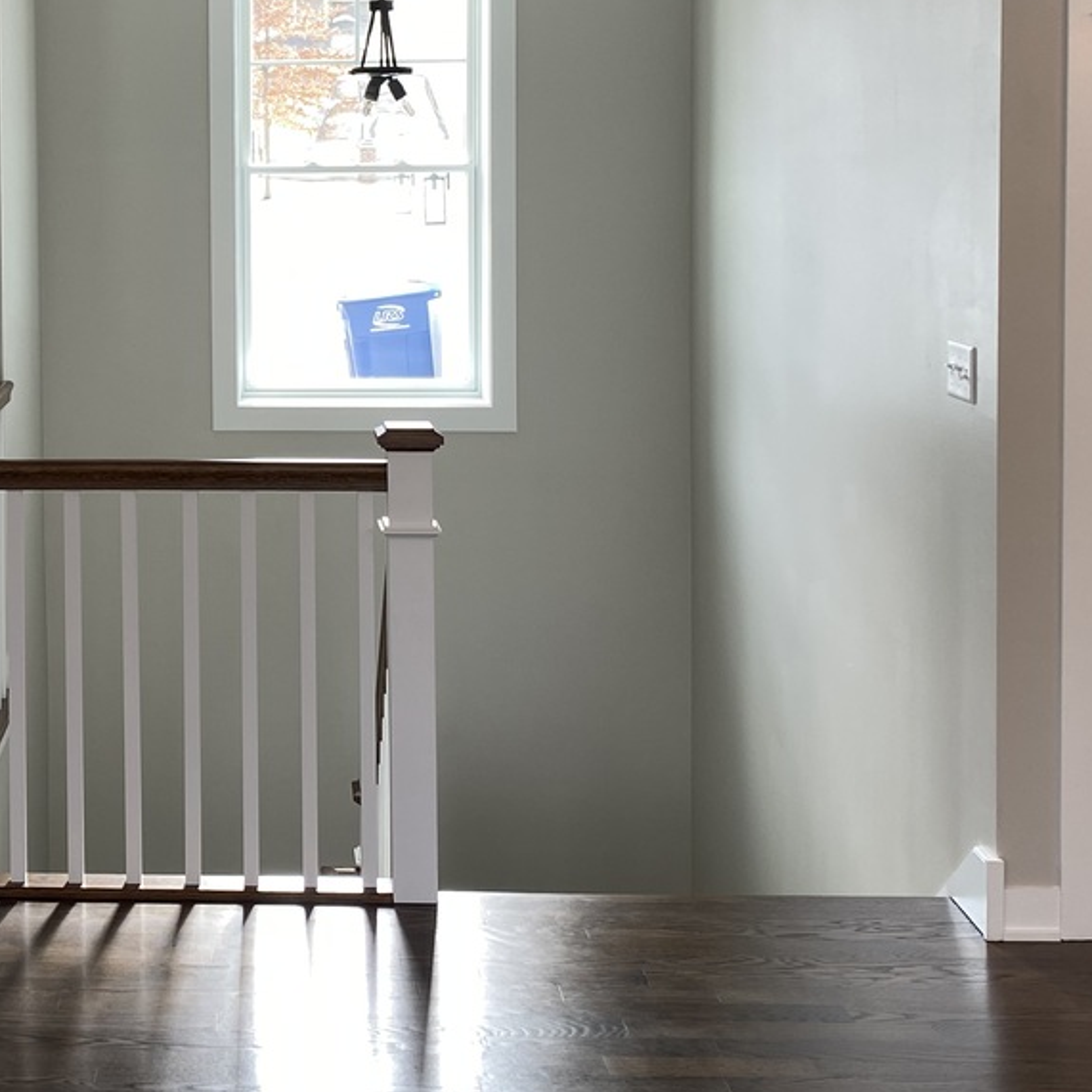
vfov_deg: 29.0
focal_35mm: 58
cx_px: 151
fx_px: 2070
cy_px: 251
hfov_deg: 28.6
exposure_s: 1/120
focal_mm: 4.25
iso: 40
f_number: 1.8
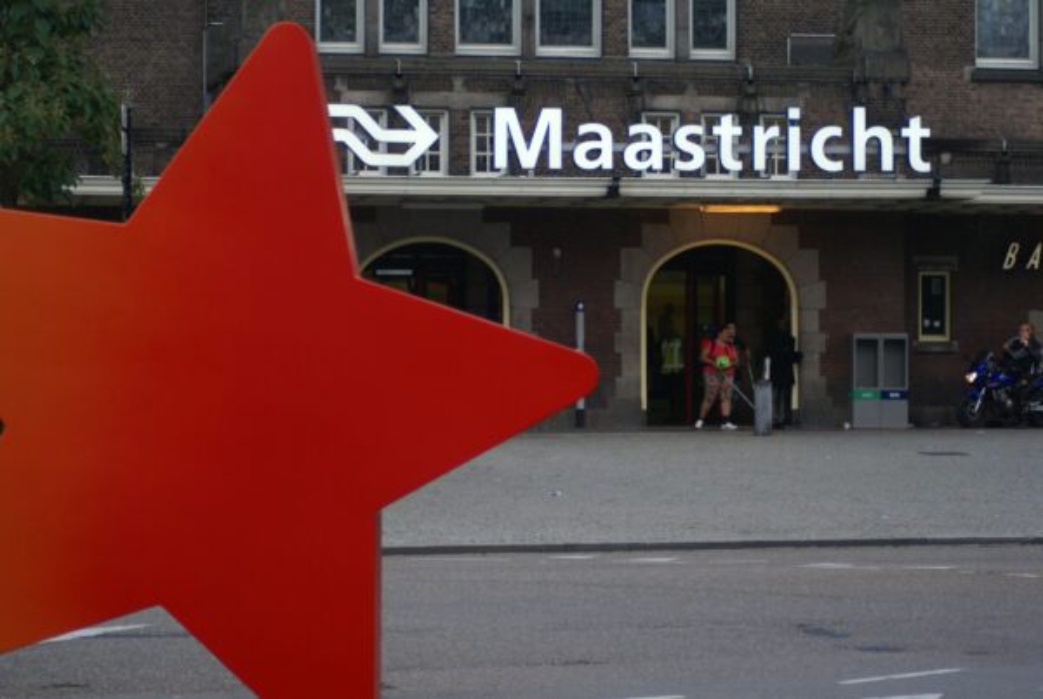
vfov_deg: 13.1
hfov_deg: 19.4
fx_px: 3047
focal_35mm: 105
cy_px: 350
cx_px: 522
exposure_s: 1/125
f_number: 4
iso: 320
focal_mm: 70
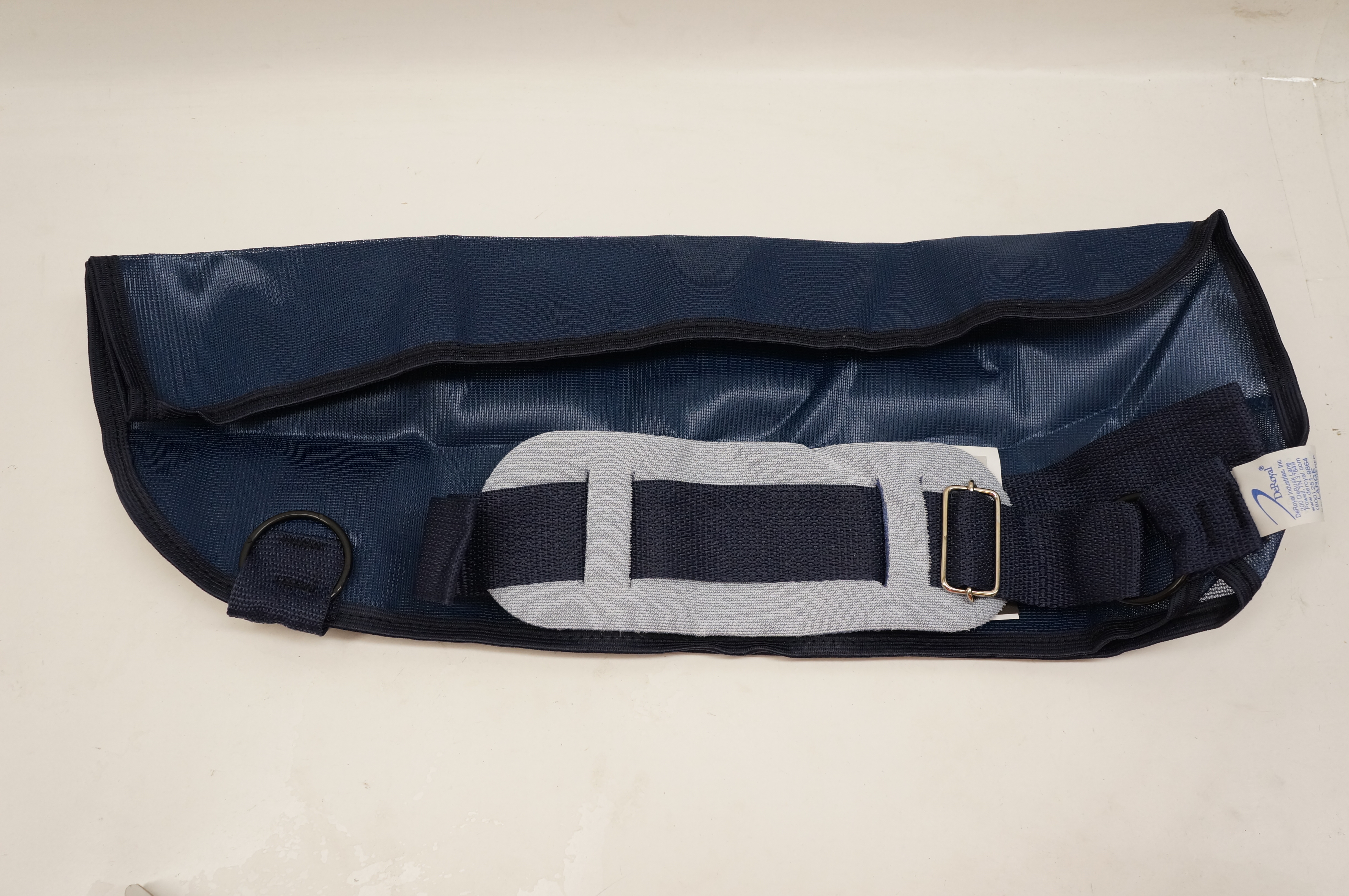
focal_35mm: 30
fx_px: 1123
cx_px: 674
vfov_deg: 43.5
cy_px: 448
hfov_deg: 62.0
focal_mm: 20
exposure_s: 1/125
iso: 800
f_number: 7.1
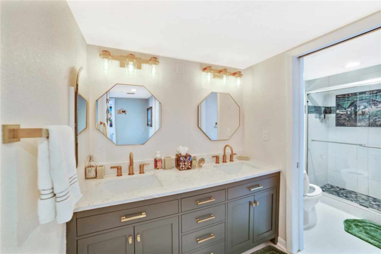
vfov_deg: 81.2
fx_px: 148
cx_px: 190
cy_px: 127
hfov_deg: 104.2
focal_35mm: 14
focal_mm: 14
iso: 100
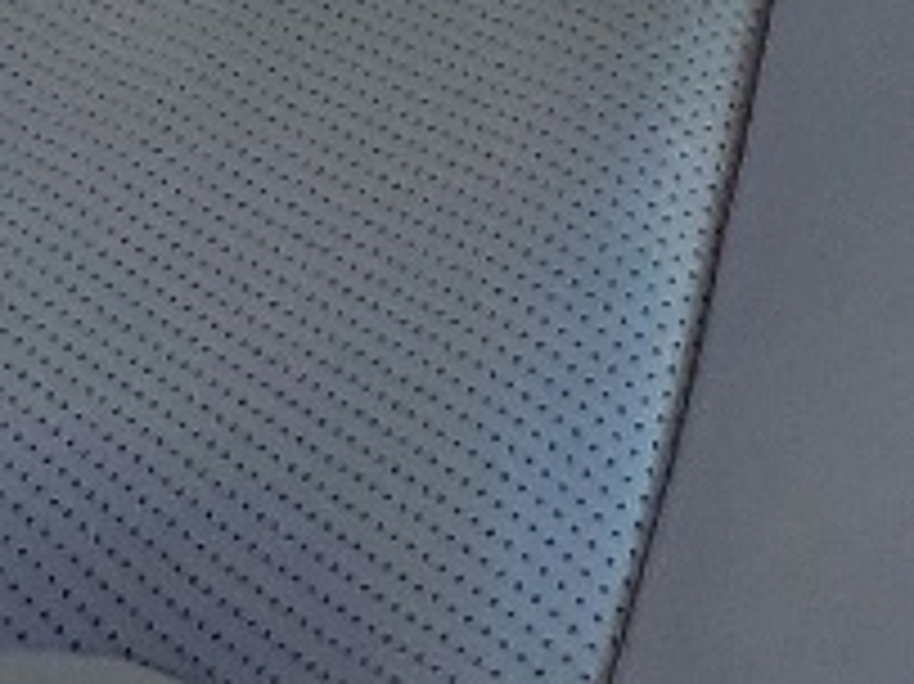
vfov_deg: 6.4
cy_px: -1670
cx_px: 1576
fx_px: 5410
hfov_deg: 9.3
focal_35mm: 205
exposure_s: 1/526
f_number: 1.5
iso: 50
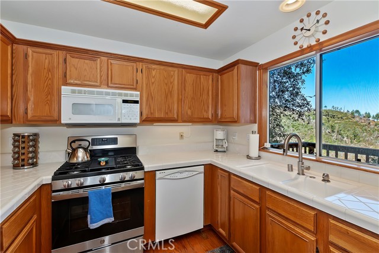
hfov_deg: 100.4
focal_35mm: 15
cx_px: 190
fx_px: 158
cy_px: 126
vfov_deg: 77.4
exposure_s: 1/30
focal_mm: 10
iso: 320
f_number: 8
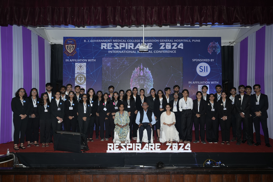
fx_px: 250
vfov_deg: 40.0
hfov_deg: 57.2
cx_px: 136
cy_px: 91
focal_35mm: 33
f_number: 6.3
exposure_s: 1/200
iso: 400
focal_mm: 33
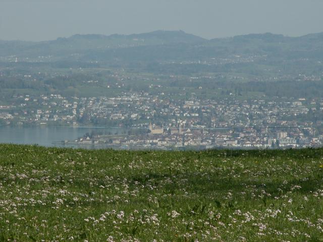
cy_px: 121
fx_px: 1633
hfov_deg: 11.3
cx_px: 162
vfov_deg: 8.5
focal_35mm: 175
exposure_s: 1/200
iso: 50
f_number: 8
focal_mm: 28.62
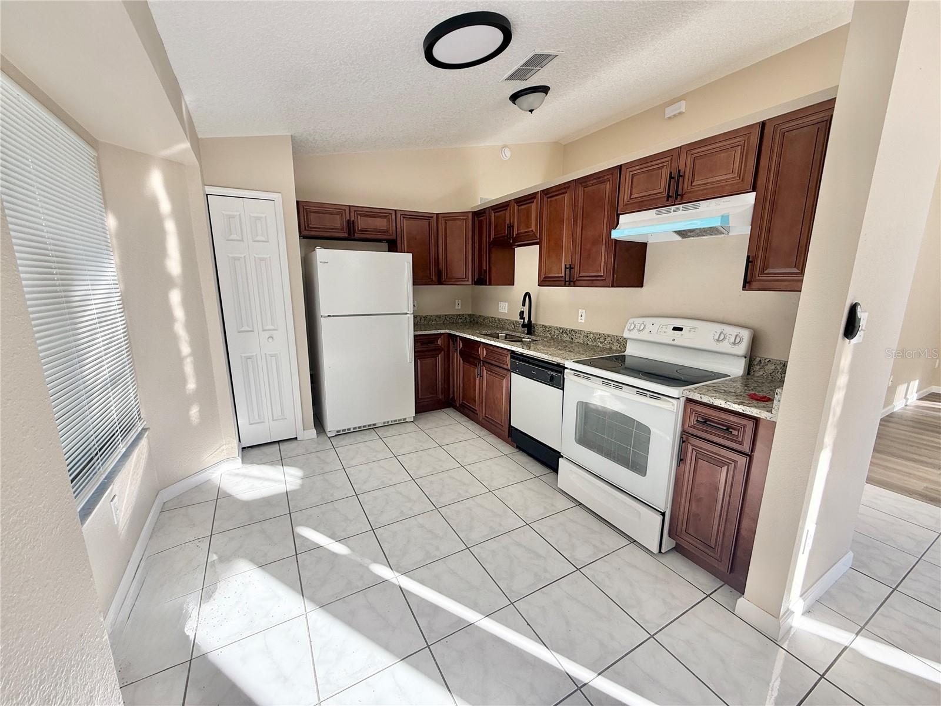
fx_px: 381
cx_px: 470
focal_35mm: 14
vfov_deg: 85.7
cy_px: 353
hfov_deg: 102.1
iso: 64
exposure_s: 1/167
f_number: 2.2
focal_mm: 2.22
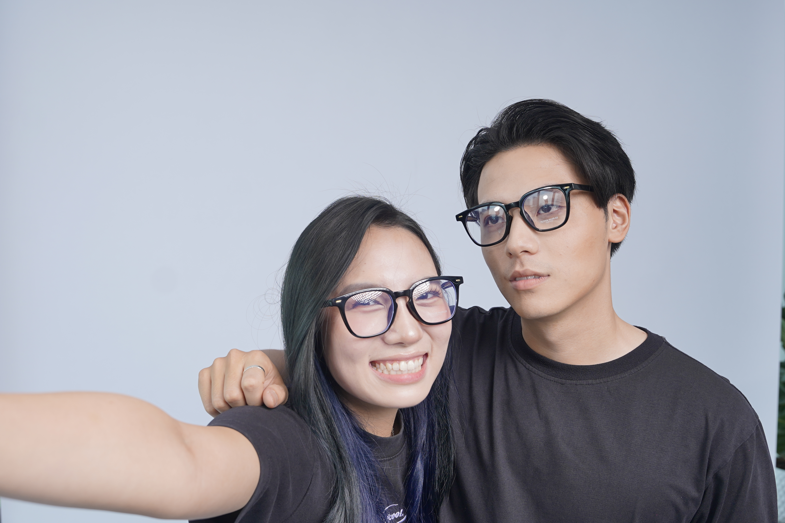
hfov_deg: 48.5
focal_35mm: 40
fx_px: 872
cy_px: 262
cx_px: 392
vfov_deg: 33.4
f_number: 4
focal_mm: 26.9
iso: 200
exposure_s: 1/160
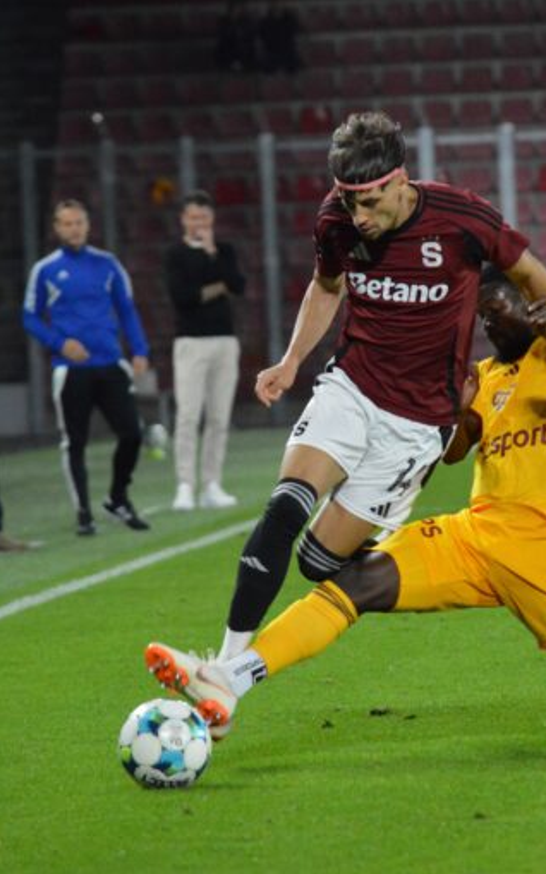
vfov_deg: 5.1
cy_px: 437
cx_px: 381
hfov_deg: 3.2
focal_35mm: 415
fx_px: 9883
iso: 3200
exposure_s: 1/640
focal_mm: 180
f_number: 5
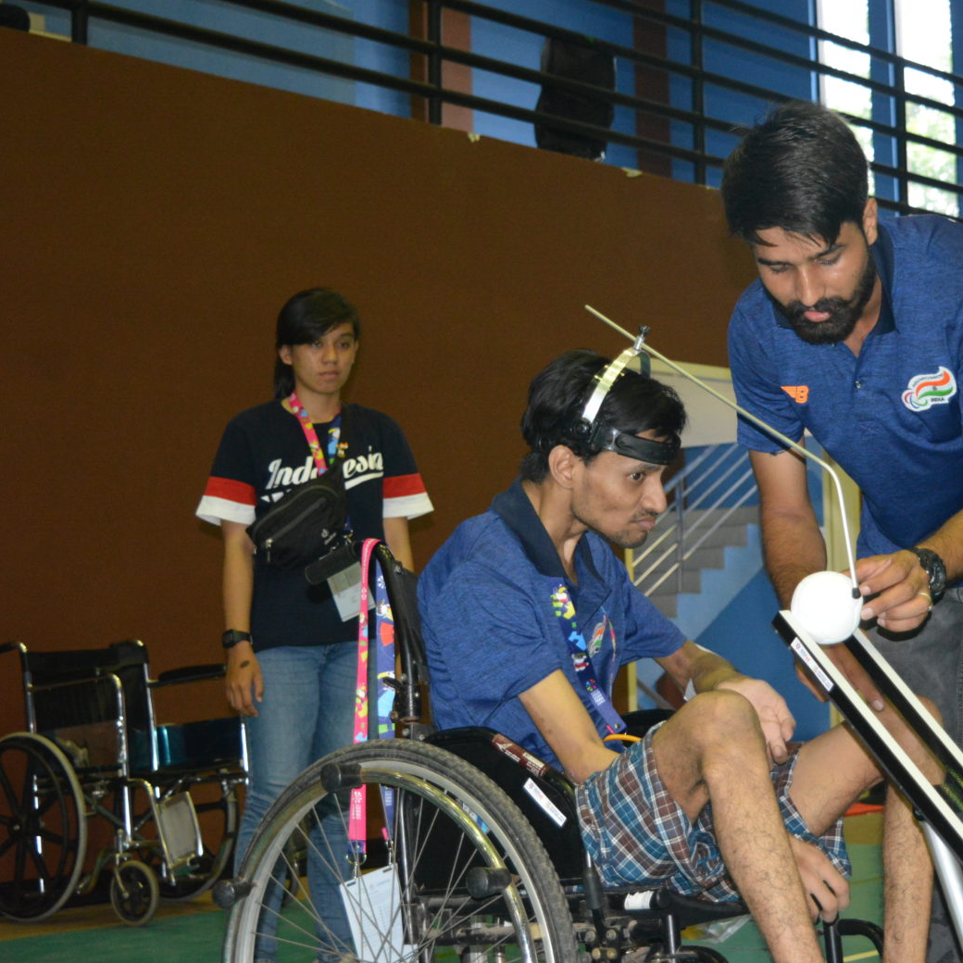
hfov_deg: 23.5
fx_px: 2298
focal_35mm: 73
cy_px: 482
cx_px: 690
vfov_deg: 23.7
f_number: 4.8
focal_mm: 38
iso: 2500
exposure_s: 1/60
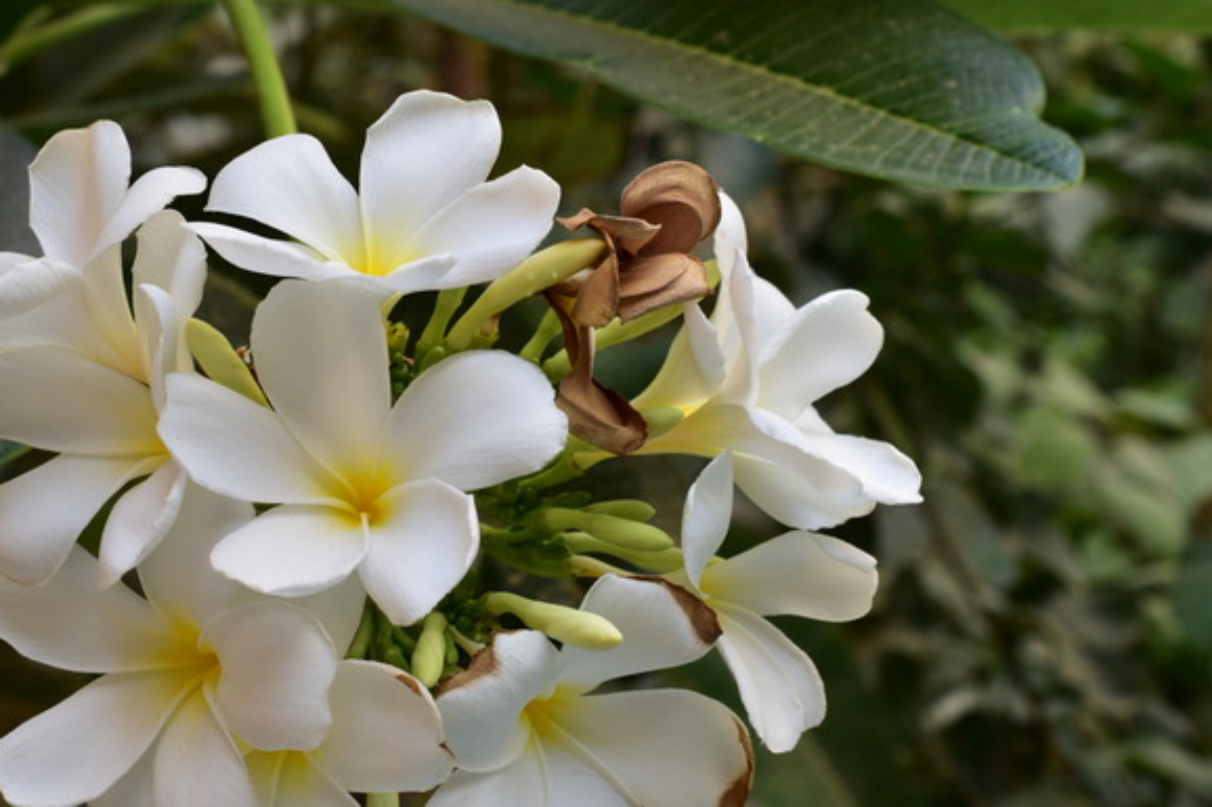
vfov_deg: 16.8
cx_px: 642
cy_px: 497
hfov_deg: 25.1
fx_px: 2726
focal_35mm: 81
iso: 100
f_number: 10
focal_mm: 40
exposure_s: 1/25
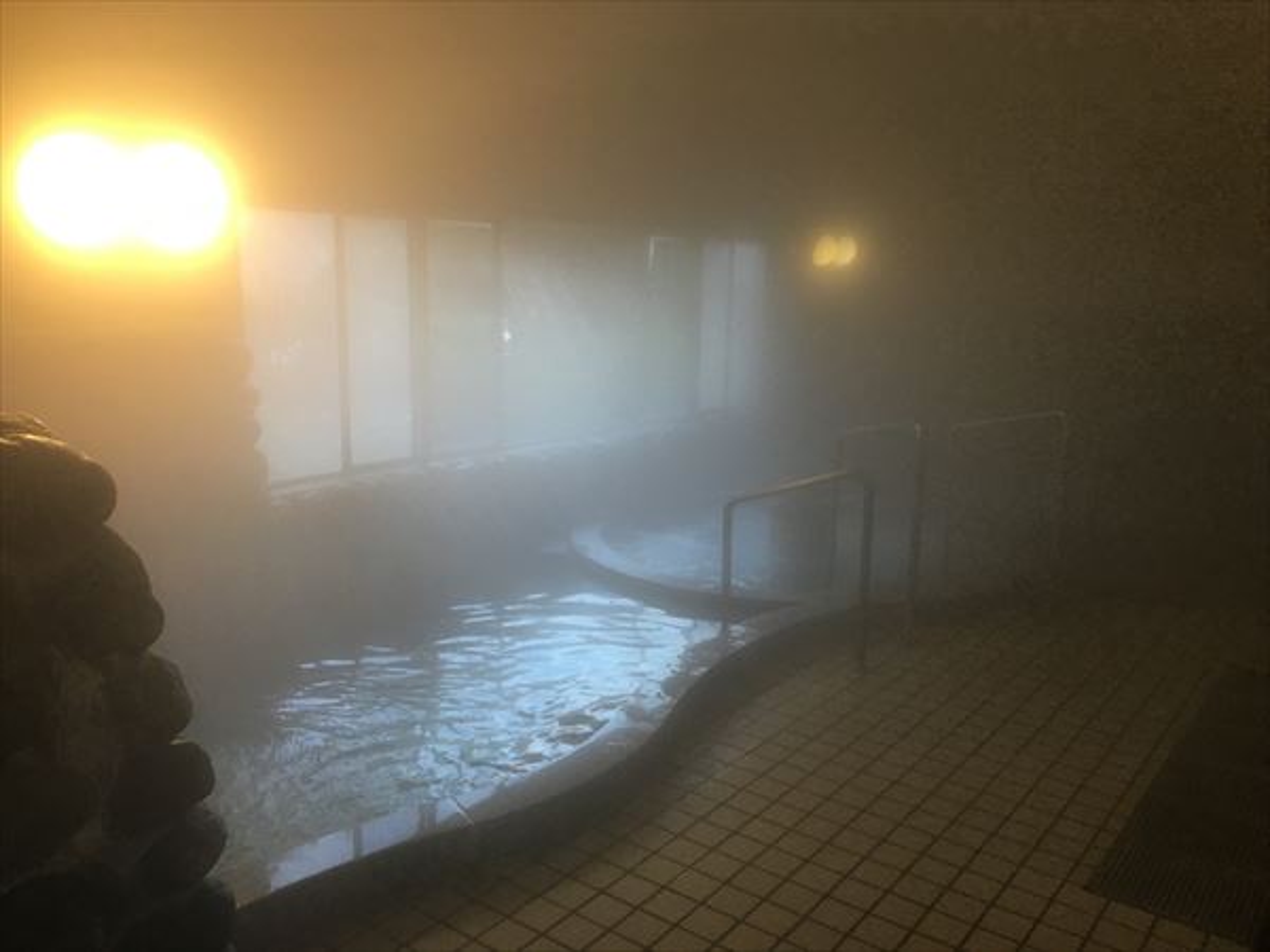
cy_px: 476
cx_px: 635
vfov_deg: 48.2
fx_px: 1064
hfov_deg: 61.7
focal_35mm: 29
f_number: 2.2
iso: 40
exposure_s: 1/30
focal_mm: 4.15
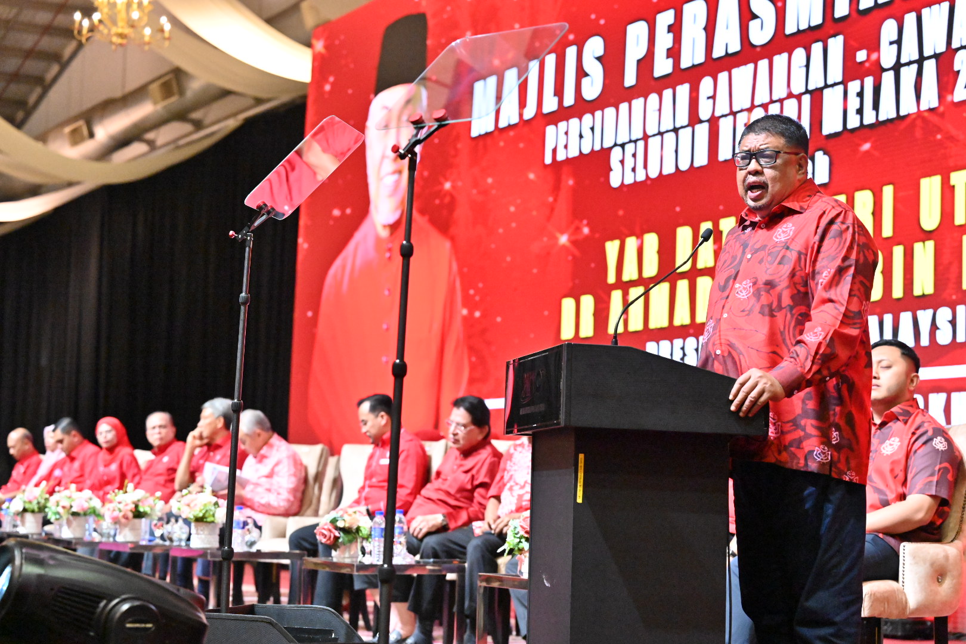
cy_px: 322
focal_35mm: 70
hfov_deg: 28.8
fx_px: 1878
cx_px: 483
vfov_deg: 19.5
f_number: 4
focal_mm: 70
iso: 10000
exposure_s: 1/400
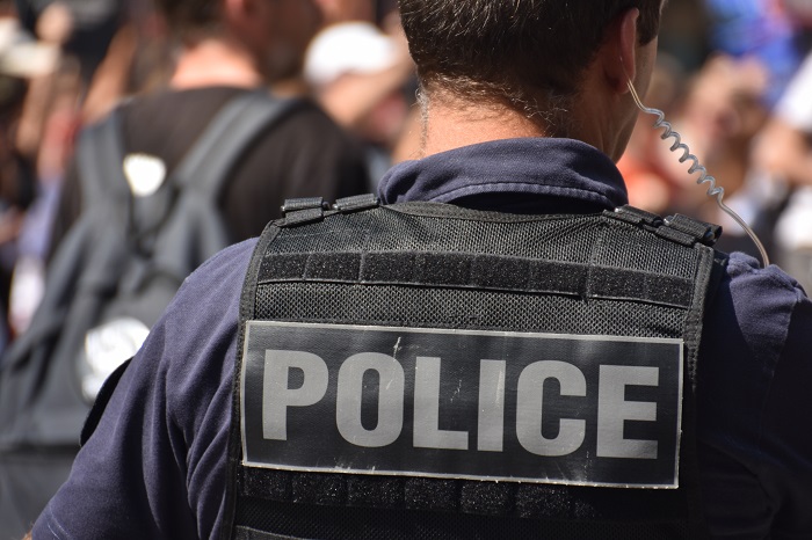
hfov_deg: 6.2
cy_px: 270
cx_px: 406
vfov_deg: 4.2
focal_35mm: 330
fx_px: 7439
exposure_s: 1/320
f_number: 6.3
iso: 140
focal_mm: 220
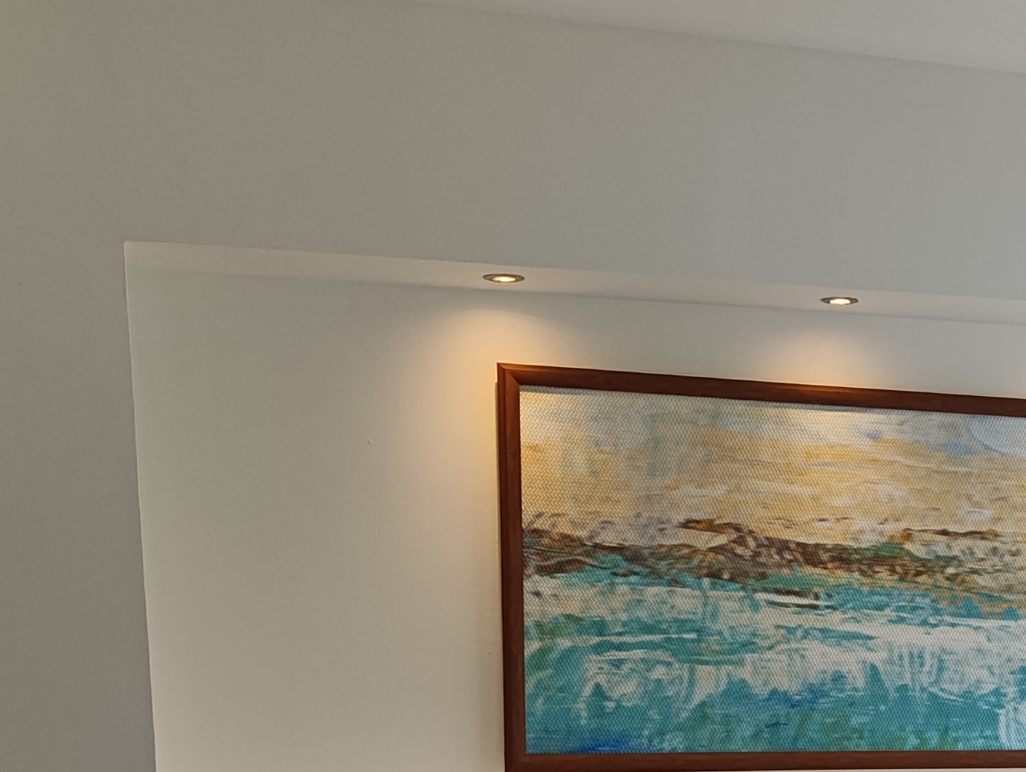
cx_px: 1000
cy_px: 917
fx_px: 1989
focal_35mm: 67
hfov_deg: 27.4
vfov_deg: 20.6
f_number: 1.6
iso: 100
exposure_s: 1/100
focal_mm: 6.14
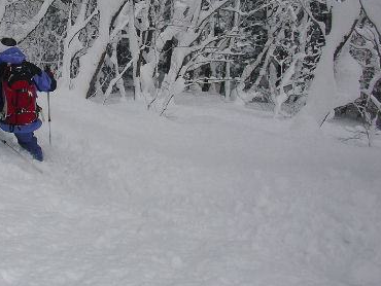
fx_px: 705
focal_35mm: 64
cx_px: 77
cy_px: 98
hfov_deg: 29.6
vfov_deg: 22.9
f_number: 6.9
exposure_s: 1/1000
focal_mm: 5.7
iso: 64
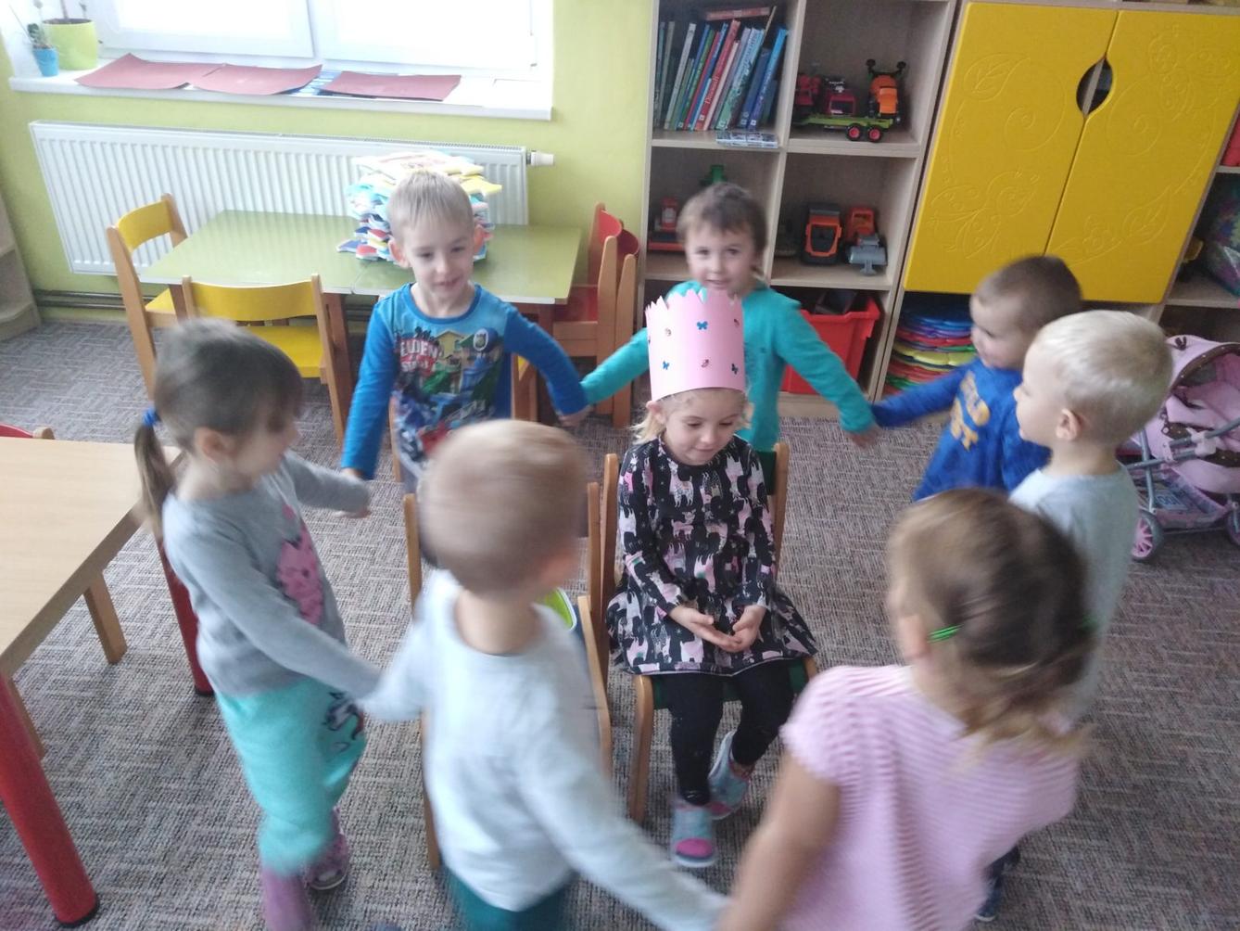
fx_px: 932
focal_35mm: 26
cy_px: 466
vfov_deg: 53.1
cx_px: 620
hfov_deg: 67.3
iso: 393
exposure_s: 1/25
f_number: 2.2
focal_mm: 3.46
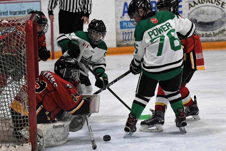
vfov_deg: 11.4
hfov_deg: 17.1
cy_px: 76
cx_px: 113
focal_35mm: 120
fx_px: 753
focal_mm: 80
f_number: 2.8
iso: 1400
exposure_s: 1/640
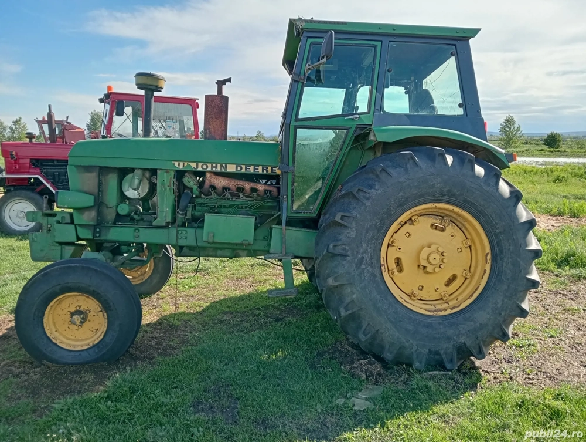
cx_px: 293
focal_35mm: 28
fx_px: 475
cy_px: 221
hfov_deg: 63.4
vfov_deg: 49.9
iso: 100
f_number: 1.8
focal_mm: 3.98
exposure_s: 1/568
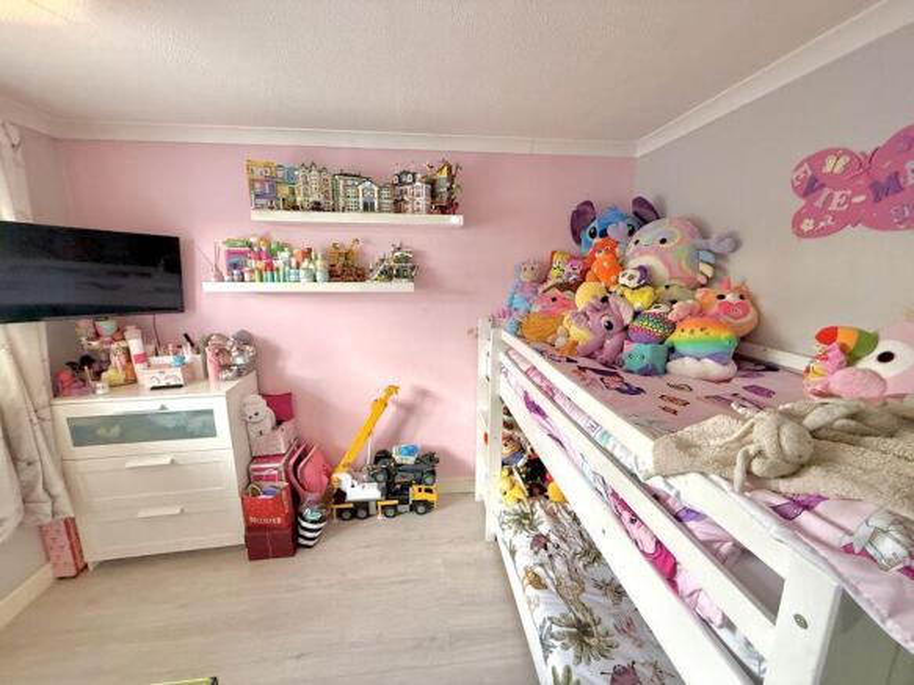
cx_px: 457
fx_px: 370
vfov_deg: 85.7
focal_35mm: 14
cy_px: 342
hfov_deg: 102.1
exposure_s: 1/94
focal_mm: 2.22
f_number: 2.2
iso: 320
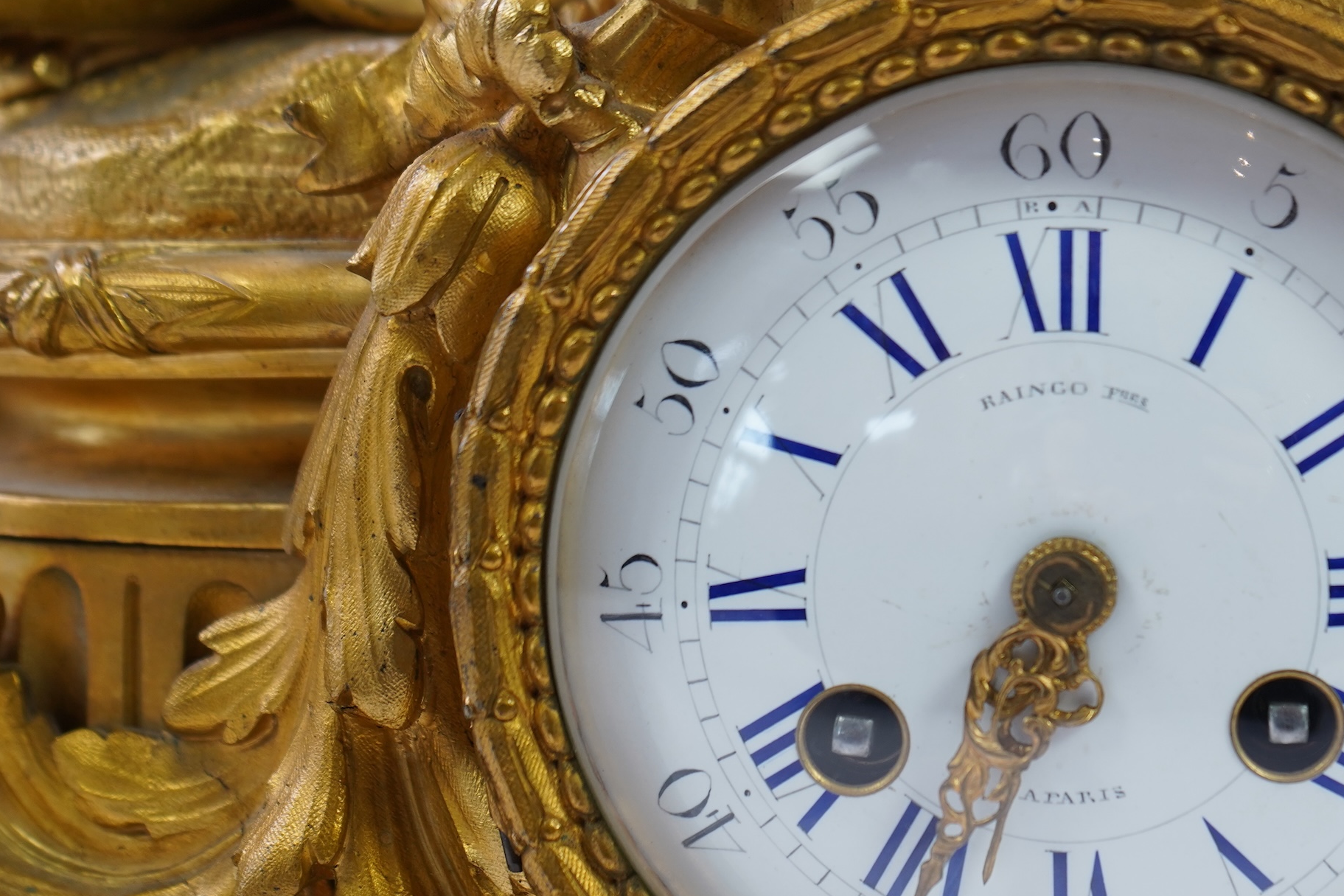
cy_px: 629
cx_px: 1069
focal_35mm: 79
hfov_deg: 25.3
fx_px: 2949
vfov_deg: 17.2
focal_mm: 48
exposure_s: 1/80
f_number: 4.5
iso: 500
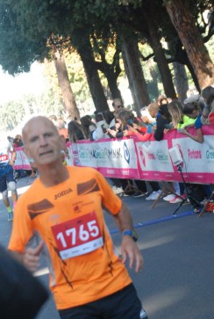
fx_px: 1144
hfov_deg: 10.7
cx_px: 103
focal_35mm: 129
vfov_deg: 15.8
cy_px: 187
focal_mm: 52
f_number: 5
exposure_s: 1/320
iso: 1000
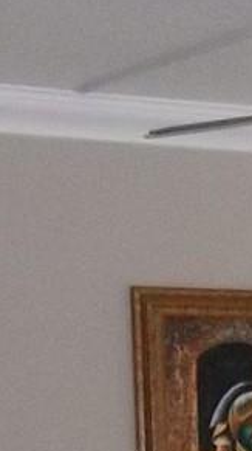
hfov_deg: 7.0
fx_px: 1931
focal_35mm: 162
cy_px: 722
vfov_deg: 12.5
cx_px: 654
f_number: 3.5
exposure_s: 1/30
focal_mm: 4.9
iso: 320
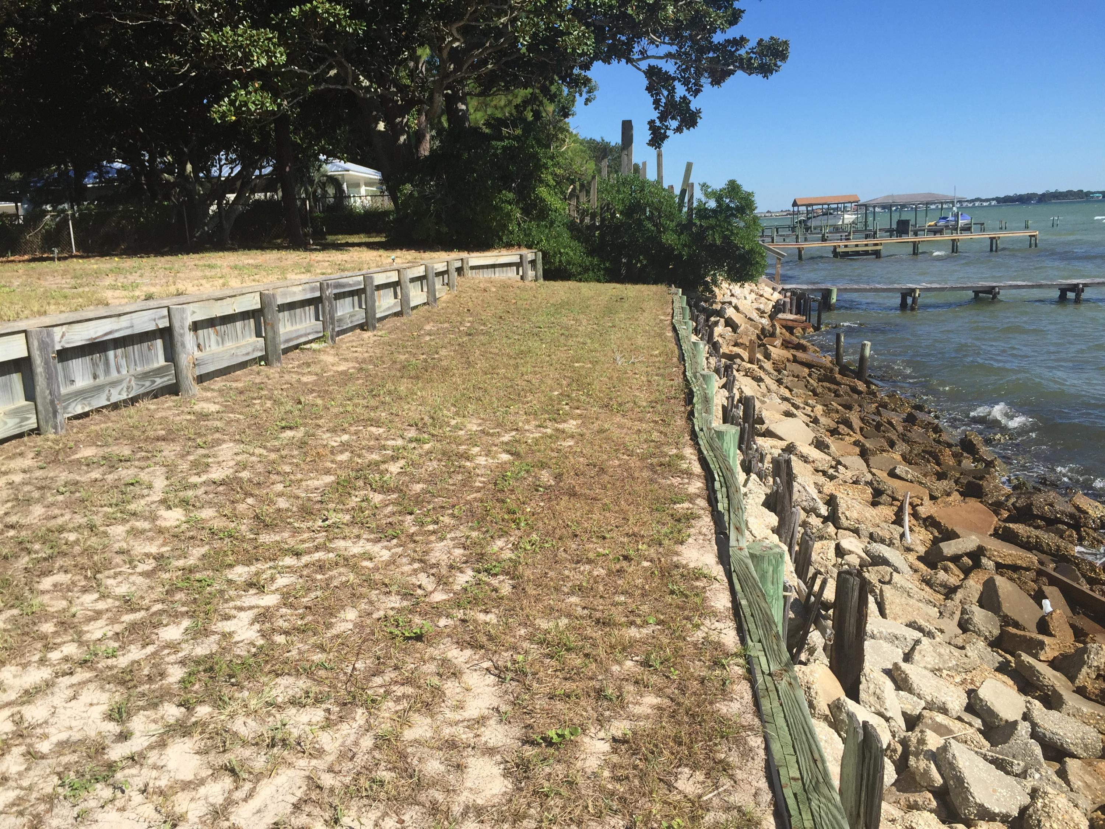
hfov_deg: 61.7
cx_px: 552
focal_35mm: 29
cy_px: 414
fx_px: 926
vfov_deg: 48.2
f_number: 2.2
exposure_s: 1/2083
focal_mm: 4.15
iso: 32
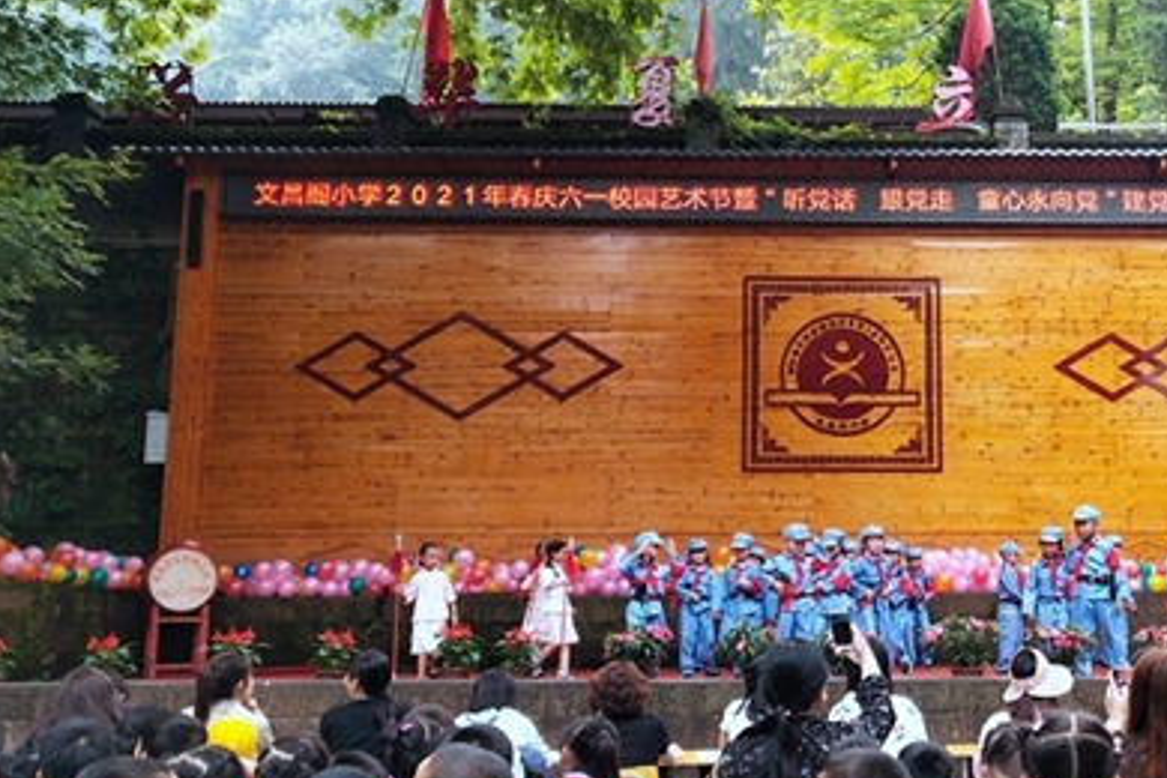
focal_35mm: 48
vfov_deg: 28.1
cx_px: 838
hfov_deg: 40.2
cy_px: 419
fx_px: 1556
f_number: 1.8
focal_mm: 3.95
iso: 61
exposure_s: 1/100
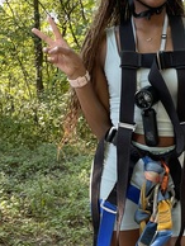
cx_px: 148
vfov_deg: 28.5
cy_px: 183
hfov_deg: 21.7
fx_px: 476
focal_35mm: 67
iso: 64
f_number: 1.6
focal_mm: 4.2
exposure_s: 1/121
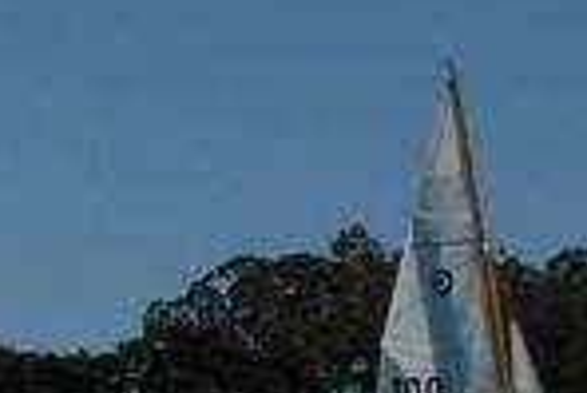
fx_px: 4488
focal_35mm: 275
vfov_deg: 5.0
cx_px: -837
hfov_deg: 7.0
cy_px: 536
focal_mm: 8.1
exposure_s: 1/1000
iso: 100
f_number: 6.3
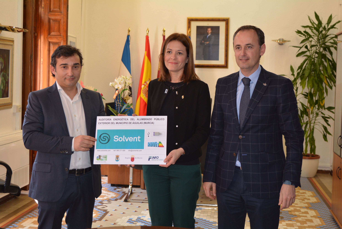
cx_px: 171
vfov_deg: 23.8
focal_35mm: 57
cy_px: 114
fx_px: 542
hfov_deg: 35.0
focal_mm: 38
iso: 500
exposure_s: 1/60
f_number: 4.8
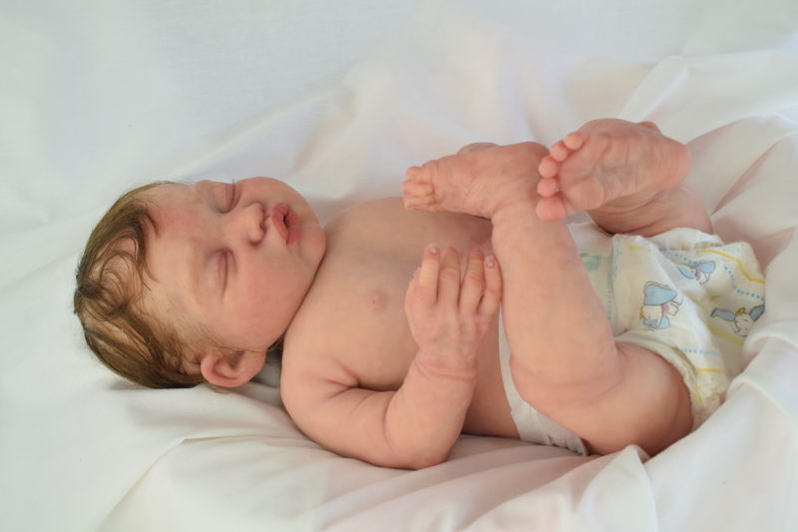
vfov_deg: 25.7
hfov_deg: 37.9
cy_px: 266
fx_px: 1163
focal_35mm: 52
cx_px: 399
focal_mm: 35
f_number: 5.6
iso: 100
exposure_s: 1/40
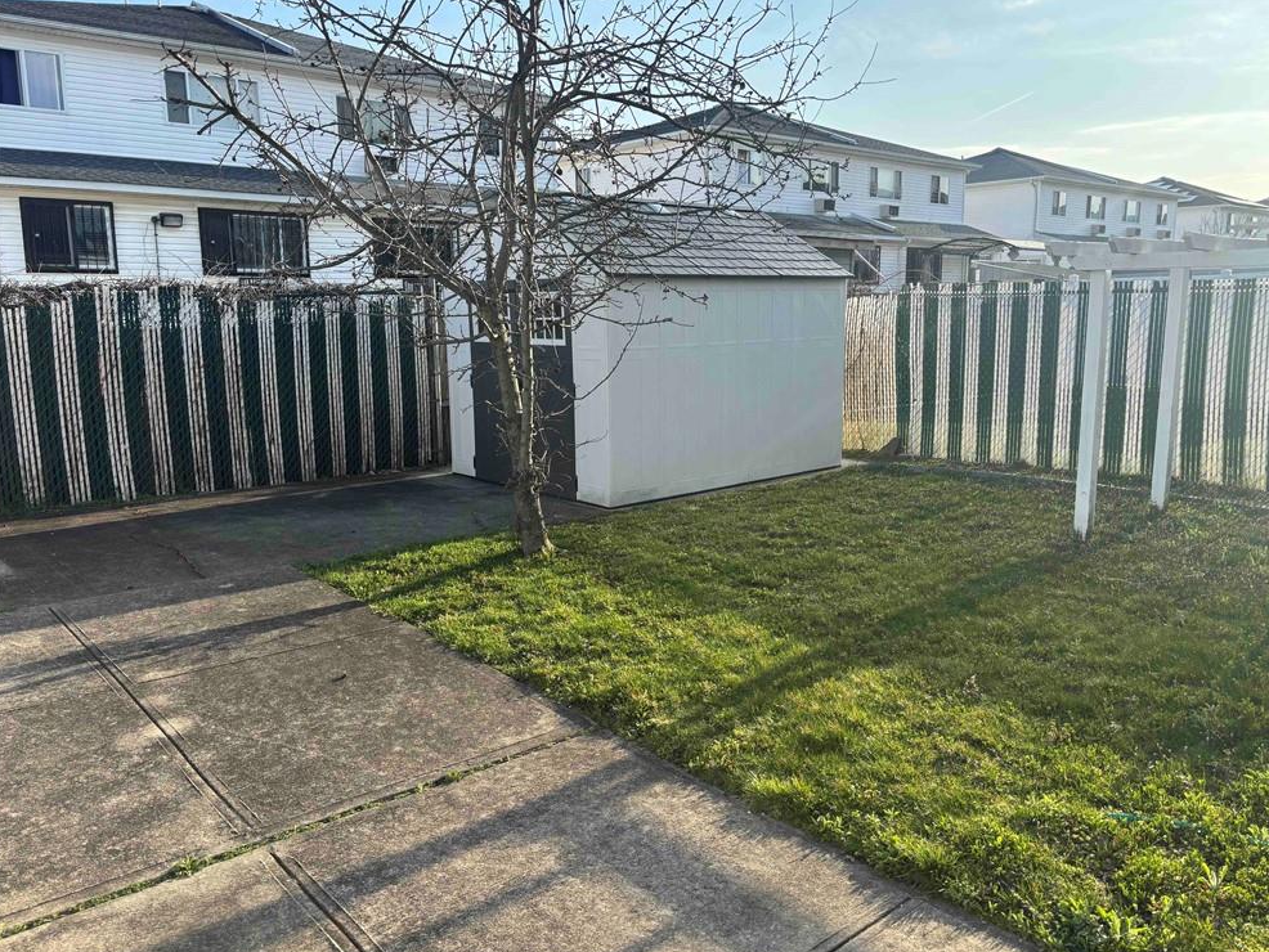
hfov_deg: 65.3
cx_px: 653
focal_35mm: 27
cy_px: 471
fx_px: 990
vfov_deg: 51.4
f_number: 1.6
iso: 50
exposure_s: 1/1233
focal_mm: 5.96
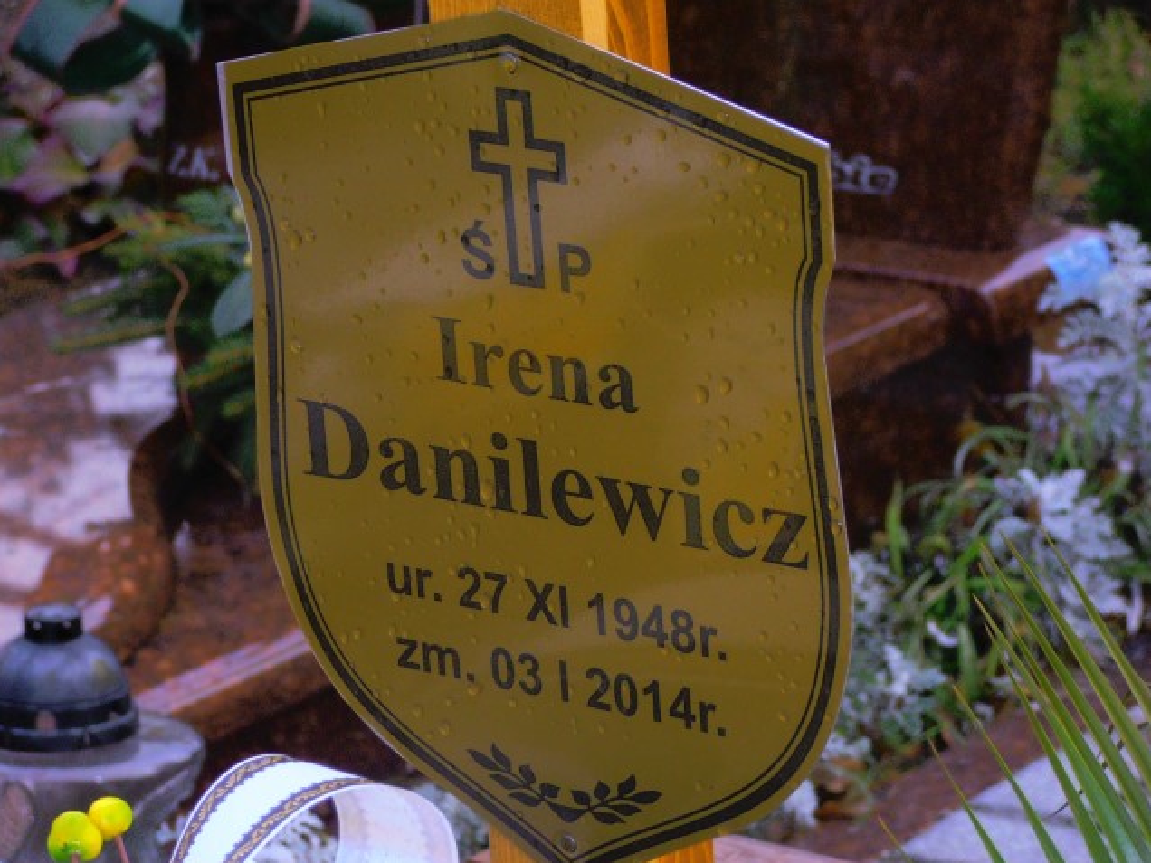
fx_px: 5553
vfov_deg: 8.9
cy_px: 432
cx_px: 577
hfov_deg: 11.8
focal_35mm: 167
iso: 125
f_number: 5.9
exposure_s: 1/100
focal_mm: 29.44
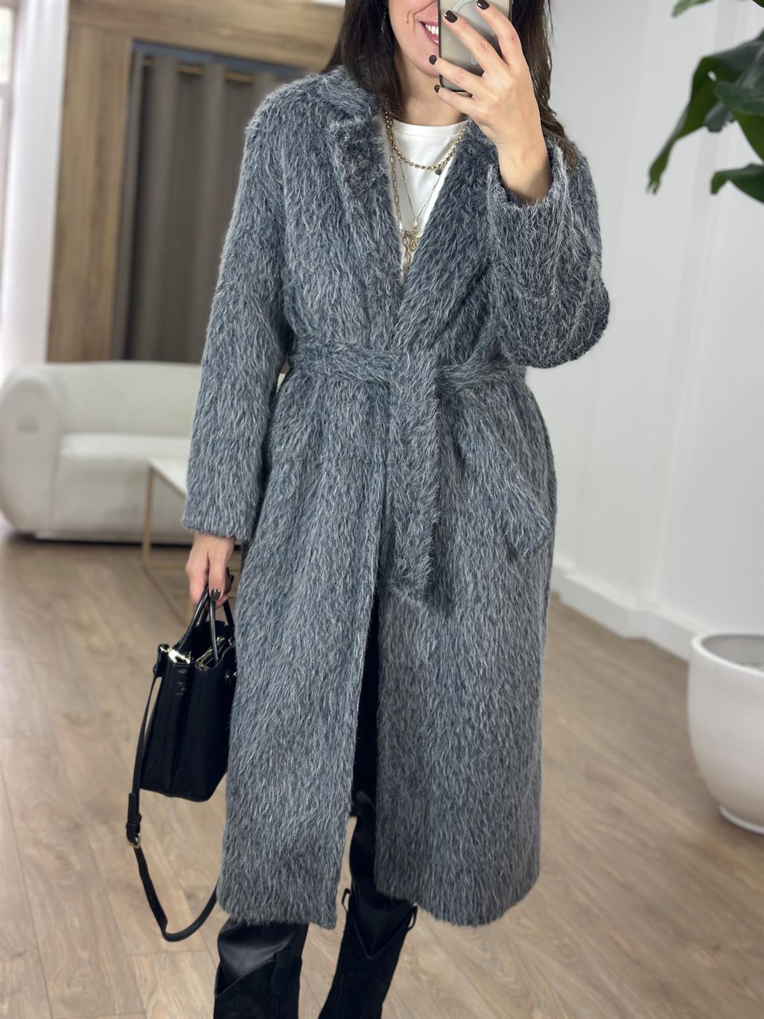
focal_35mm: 48
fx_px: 1413
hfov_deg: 30.3
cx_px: 382
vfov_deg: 39.7
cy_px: 510
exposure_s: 1/100
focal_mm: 6.86
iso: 80
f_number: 1.78
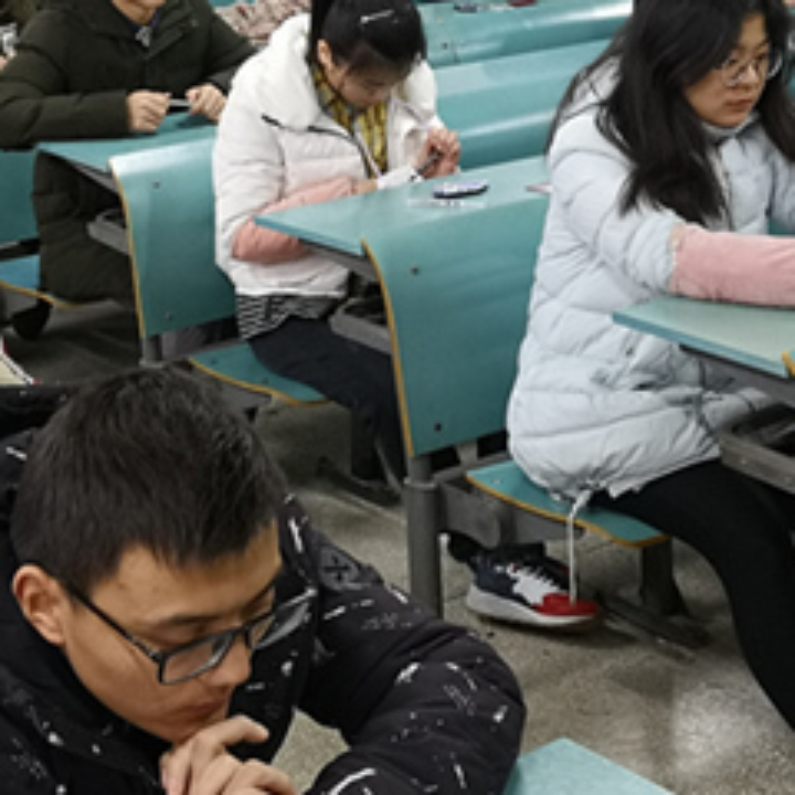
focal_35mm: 80
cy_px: 123
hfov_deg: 21.6
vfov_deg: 21.3
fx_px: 2079
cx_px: 368
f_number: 1.8
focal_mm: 3.95
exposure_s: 1/33.3
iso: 160
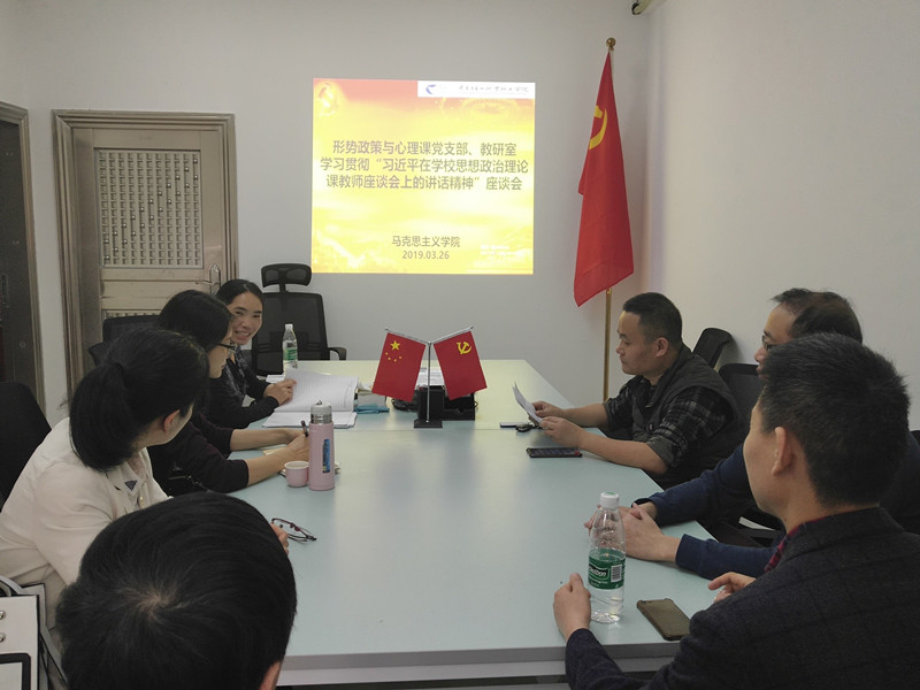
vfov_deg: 39.7
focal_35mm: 36
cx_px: 460
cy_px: 345
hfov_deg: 51.4
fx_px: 957
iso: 247
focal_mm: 3.95
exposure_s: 1/100
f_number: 1.8
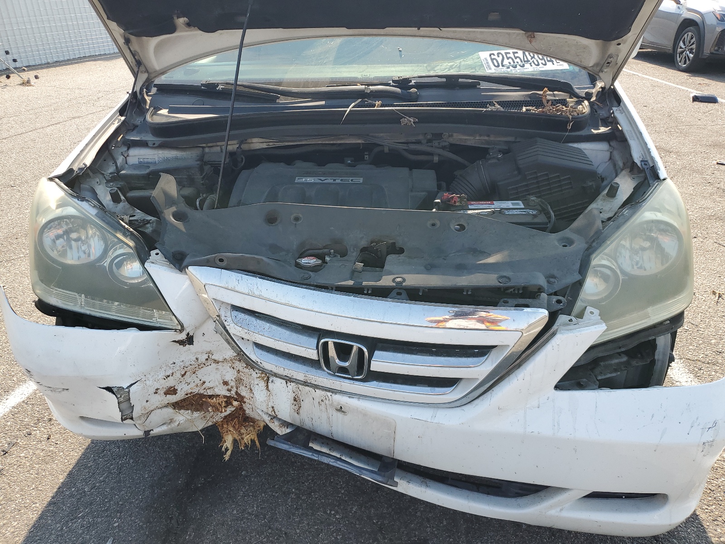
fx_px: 545
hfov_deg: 67.3
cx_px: 362
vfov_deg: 53.1
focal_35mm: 26
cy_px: 272
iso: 50
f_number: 1.5
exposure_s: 1/1111
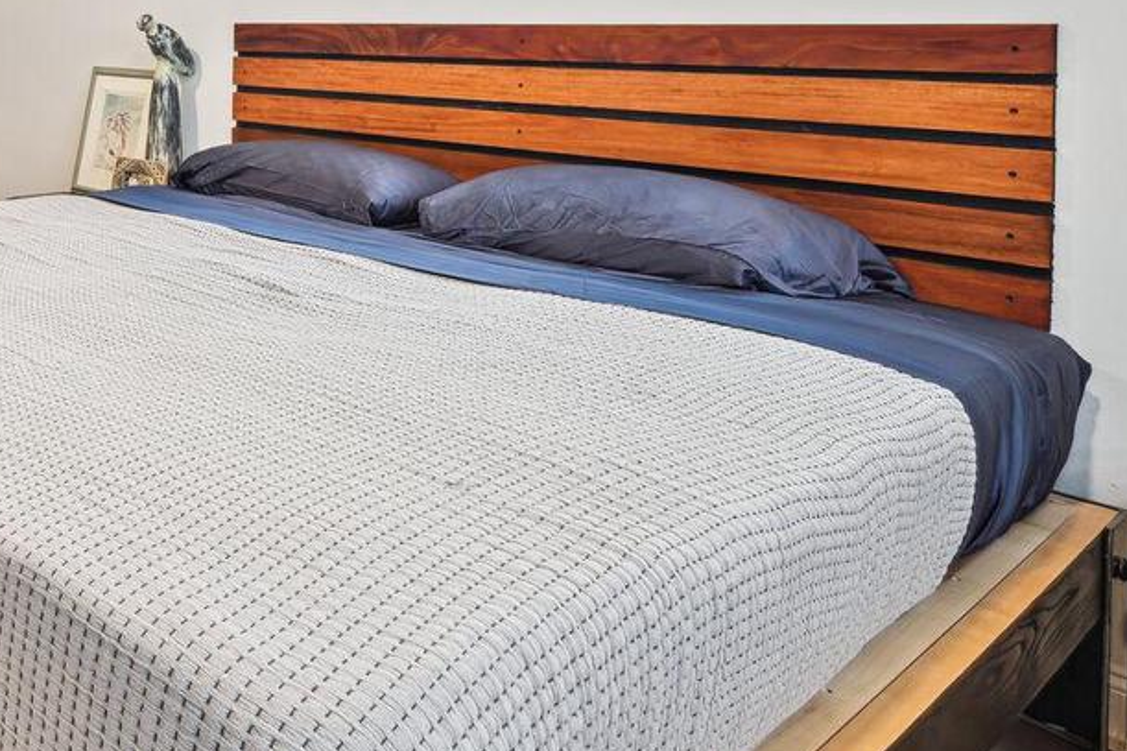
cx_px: -87
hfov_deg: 44.8
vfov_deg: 36.7
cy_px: 37
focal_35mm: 33
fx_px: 1033
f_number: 9
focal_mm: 14
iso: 200
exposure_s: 1/4
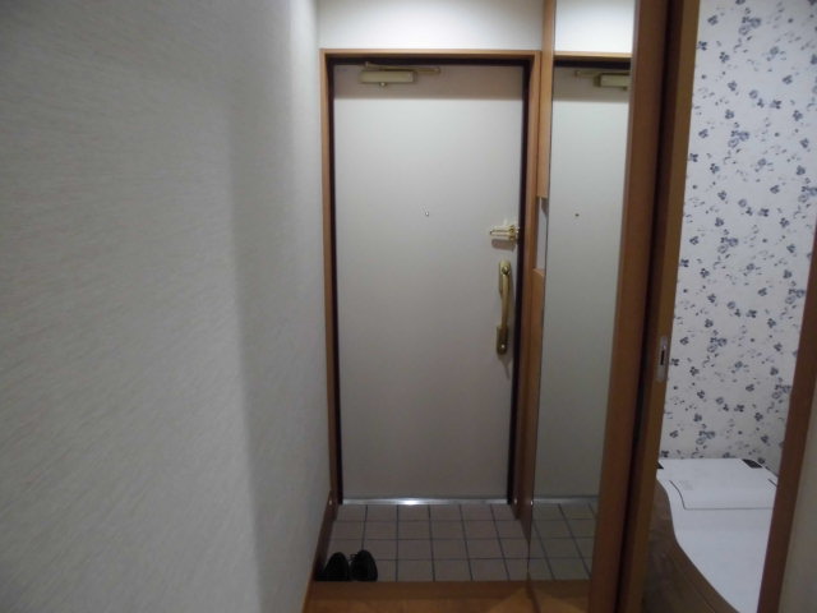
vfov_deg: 53.1
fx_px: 614
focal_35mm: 26
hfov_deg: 67.3
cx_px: 408
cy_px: 306
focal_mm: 4.6
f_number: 3.5
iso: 400
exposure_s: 1/30
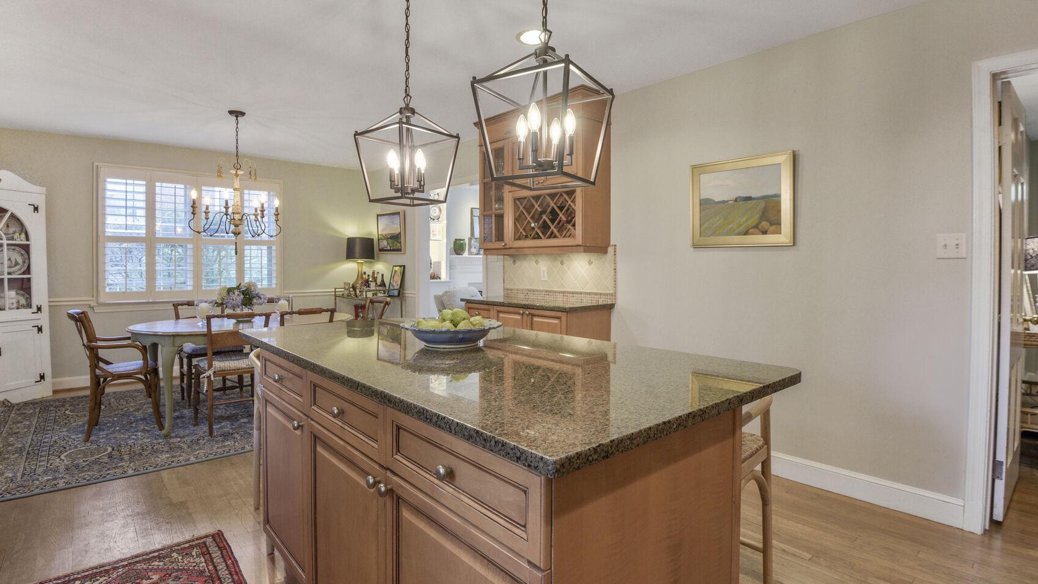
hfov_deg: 95.9
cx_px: 512
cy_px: 296
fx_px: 468
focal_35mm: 17
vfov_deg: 63.9
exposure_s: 1/4
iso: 400
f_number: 8
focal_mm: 16
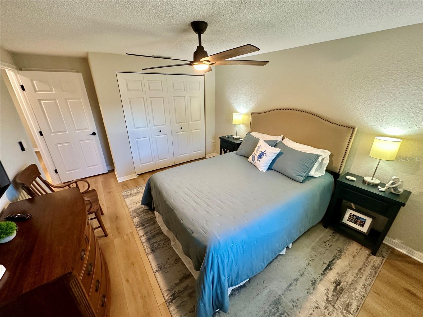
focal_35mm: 14
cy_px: 158
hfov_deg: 102.1
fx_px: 171
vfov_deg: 85.7
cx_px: 212
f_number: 2.2
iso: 200
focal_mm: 2.22
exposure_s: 1/60
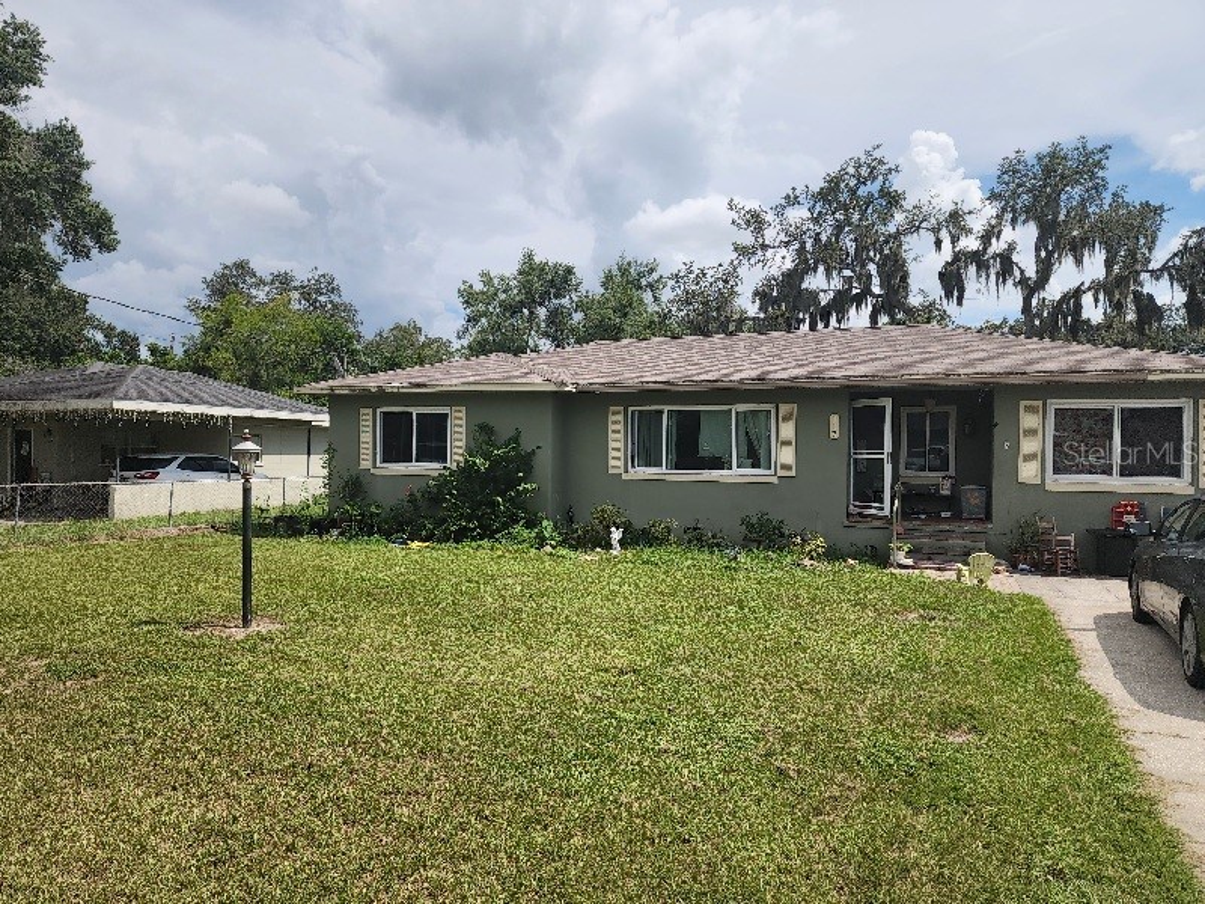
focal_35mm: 23
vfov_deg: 58.9
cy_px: 452
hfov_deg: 73.9
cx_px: 602
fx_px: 801
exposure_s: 1/1667
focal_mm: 6.4
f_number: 1.8
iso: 12
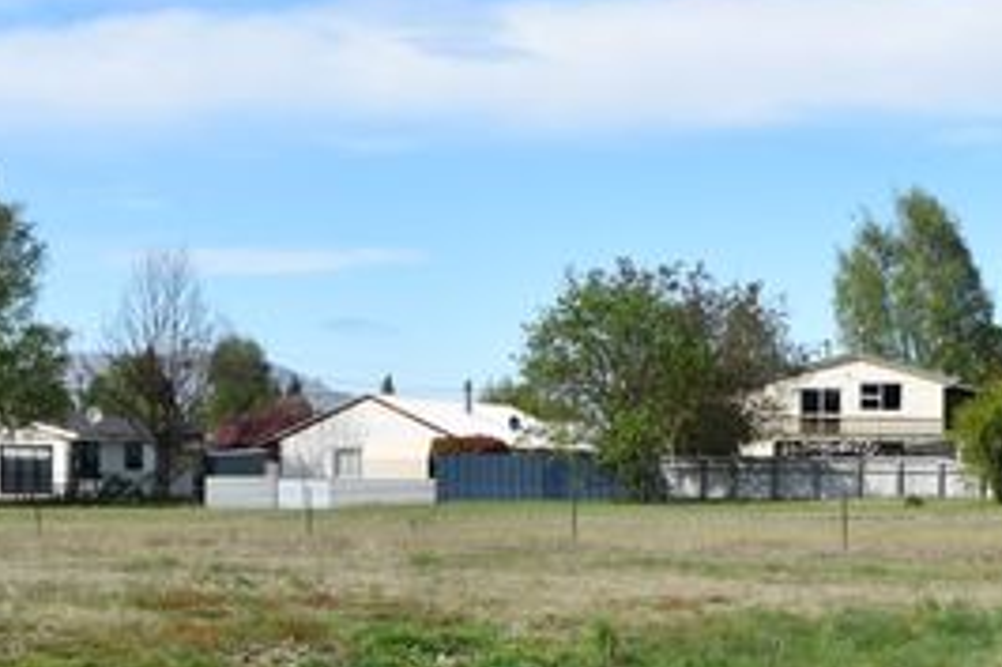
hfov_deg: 18.5
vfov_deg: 13.0
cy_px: 610
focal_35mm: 104
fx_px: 2893
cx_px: 1243
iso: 200
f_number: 10
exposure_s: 1/400
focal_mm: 24
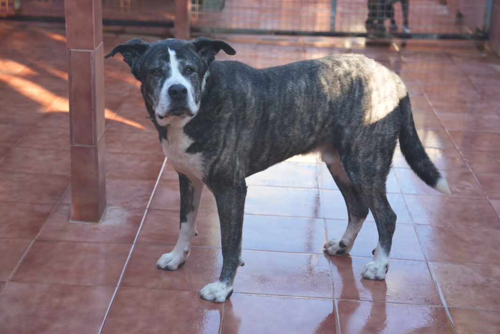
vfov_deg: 19.5
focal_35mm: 70
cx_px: 250
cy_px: 167
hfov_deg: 28.8
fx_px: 973
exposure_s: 1/160
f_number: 4
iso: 320
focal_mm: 70
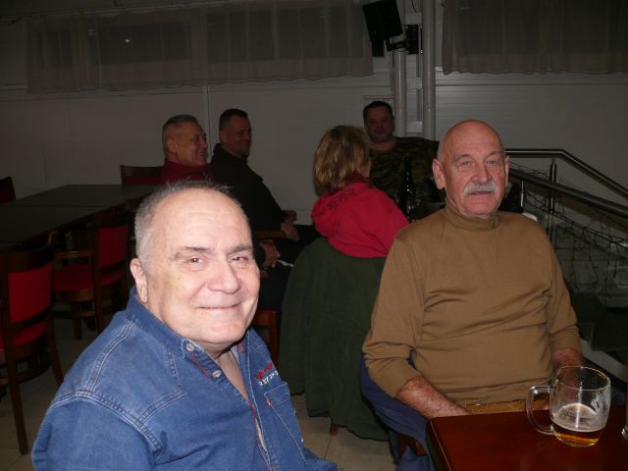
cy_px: 236
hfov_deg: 52.6
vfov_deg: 40.7
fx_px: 635
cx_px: 314
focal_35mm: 35
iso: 100
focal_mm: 7.4
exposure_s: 1/30
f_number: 2.8
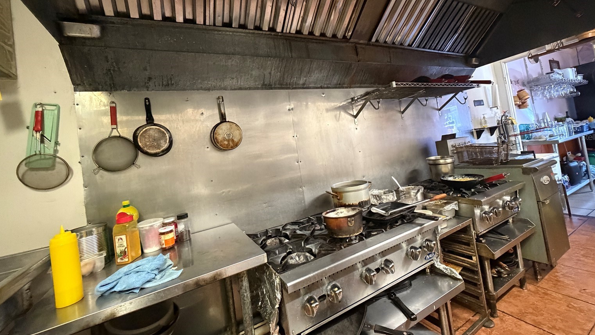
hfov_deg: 99.3
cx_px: 306
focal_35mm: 16
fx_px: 252
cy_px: 137
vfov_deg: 66.5
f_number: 2.2
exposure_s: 1/60
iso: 1000
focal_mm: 2.22
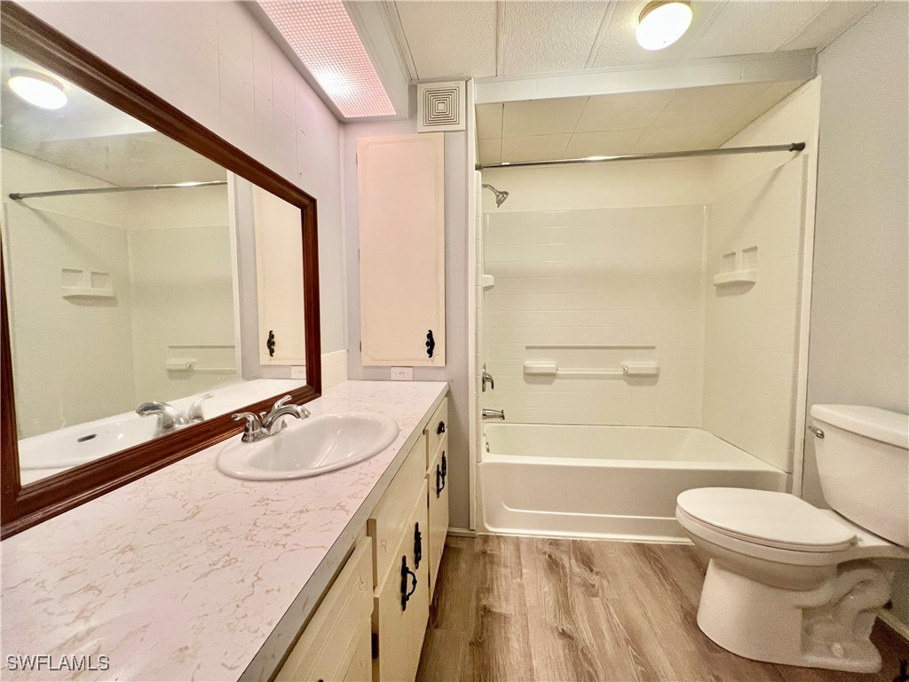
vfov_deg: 89.9
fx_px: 341
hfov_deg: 106.2
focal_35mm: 13
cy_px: 341
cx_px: 454
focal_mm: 1.57
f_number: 1.8
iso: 250
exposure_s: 1/60
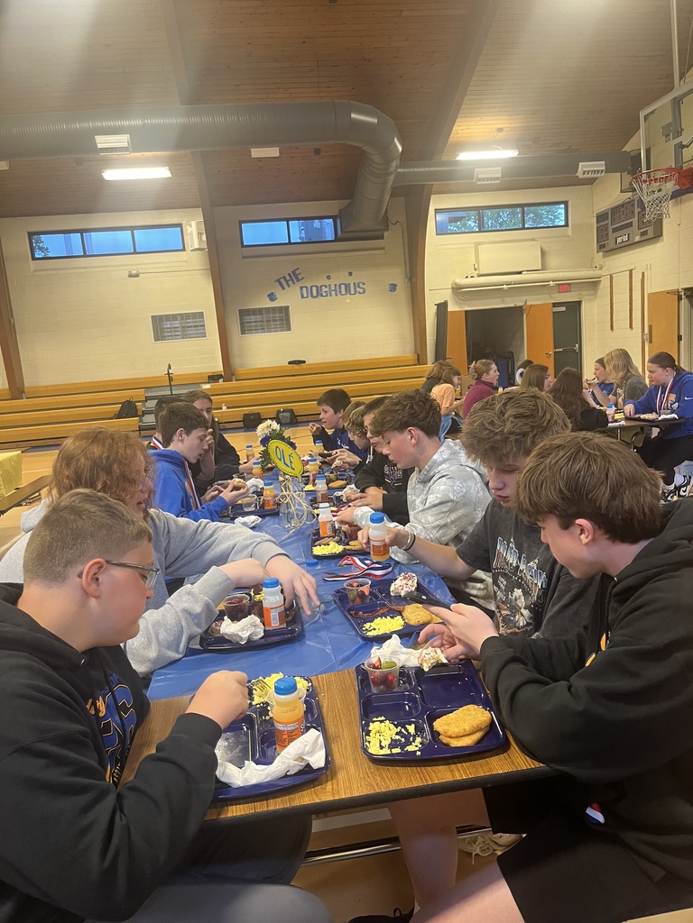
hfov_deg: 53.1
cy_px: 462
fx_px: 694
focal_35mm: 26
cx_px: 346
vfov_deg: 67.3
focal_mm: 5.1
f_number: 1.6
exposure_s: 1/60
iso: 160
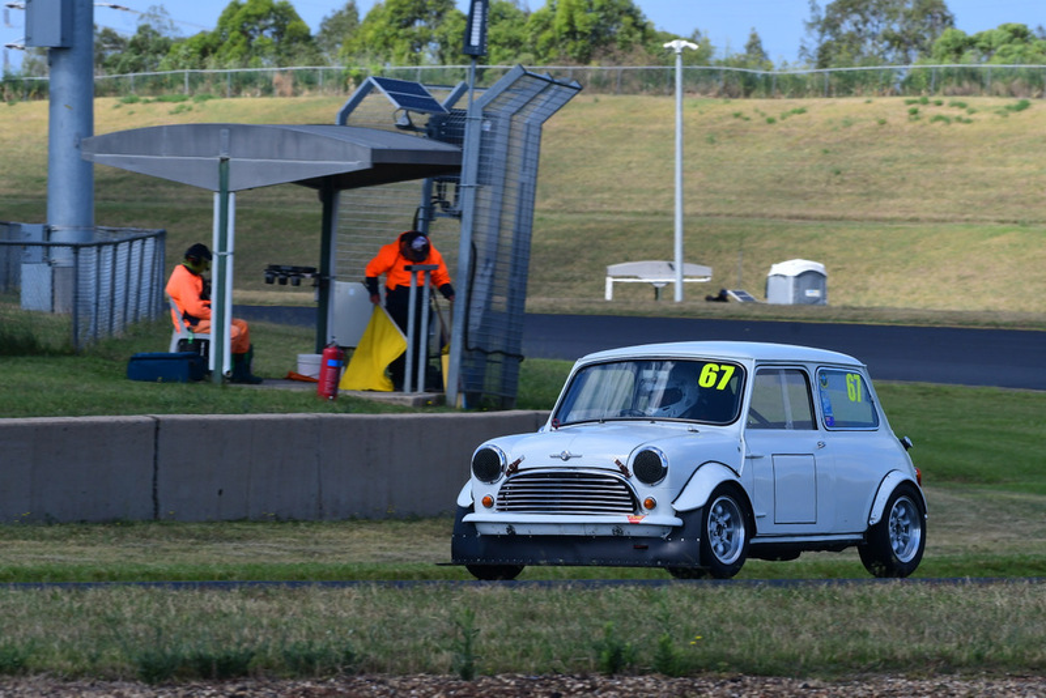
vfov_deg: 4.6
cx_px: 523
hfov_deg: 6.9
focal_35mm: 300
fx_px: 8719
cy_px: 349
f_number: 11
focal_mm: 200
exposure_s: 1/640
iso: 500
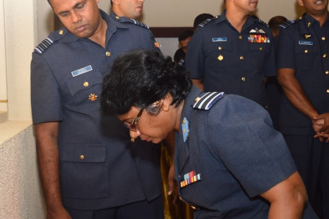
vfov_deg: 24.7
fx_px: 500
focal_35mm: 55
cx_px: 134
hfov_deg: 36.3
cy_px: 125
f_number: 5.6
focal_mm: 25
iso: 800
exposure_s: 1/125
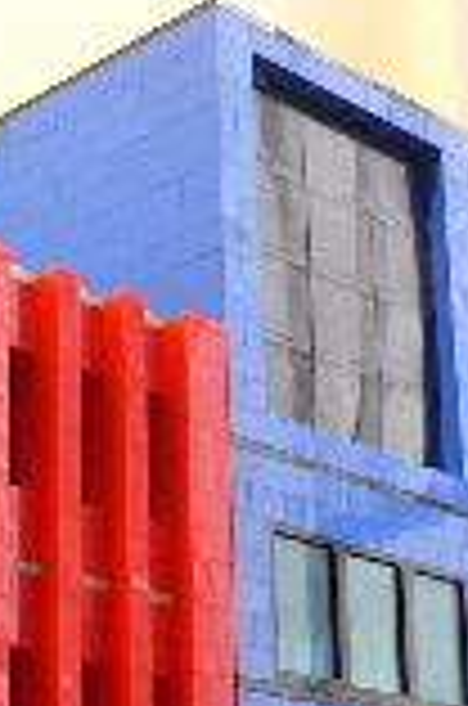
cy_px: 589
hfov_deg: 14.3
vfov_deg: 21.6
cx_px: -32
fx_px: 1821
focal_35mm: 93
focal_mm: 5.8
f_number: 2.8
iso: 150
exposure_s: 1/13
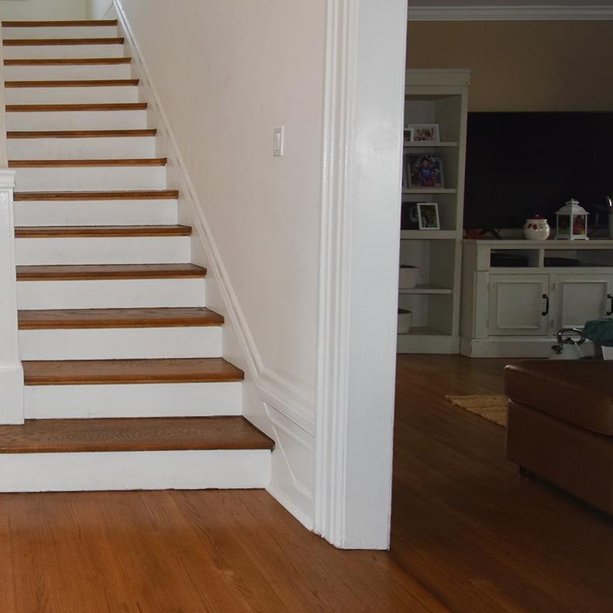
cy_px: 231
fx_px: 661
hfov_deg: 41.3
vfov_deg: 49.3
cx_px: -37
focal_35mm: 33
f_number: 4.5
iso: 200
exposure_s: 1/60
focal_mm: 10
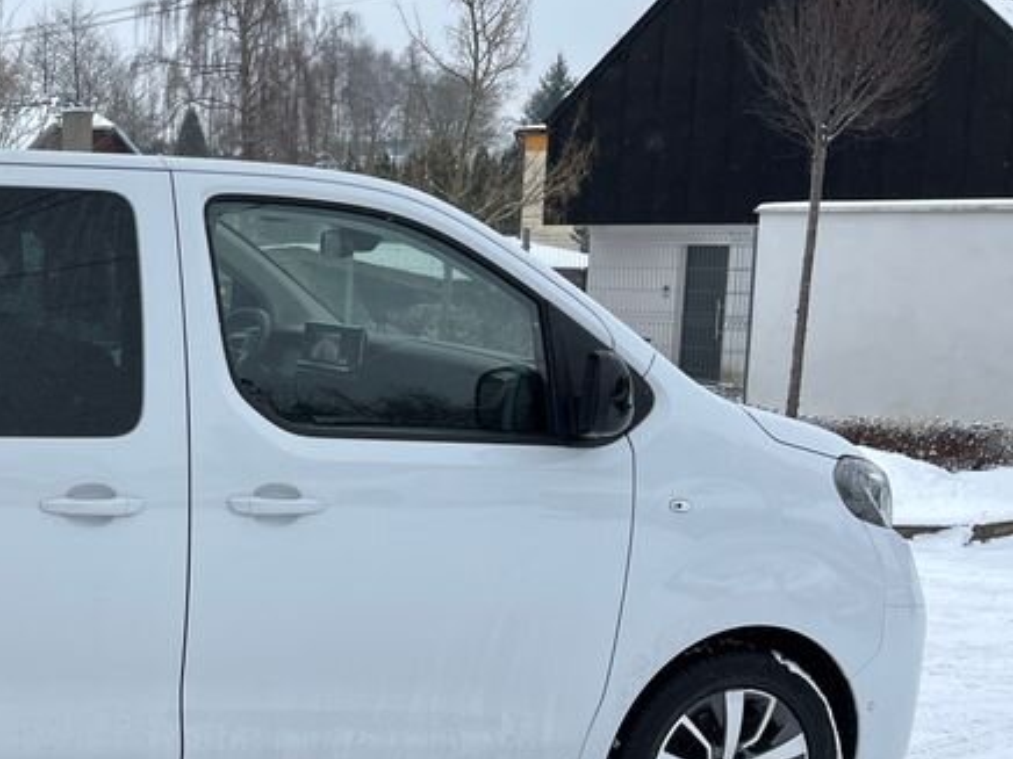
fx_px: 1785
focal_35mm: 61
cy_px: 508
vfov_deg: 23.9
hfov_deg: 28.5
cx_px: -130
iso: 50
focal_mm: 5.1
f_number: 1.6
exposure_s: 1/1802
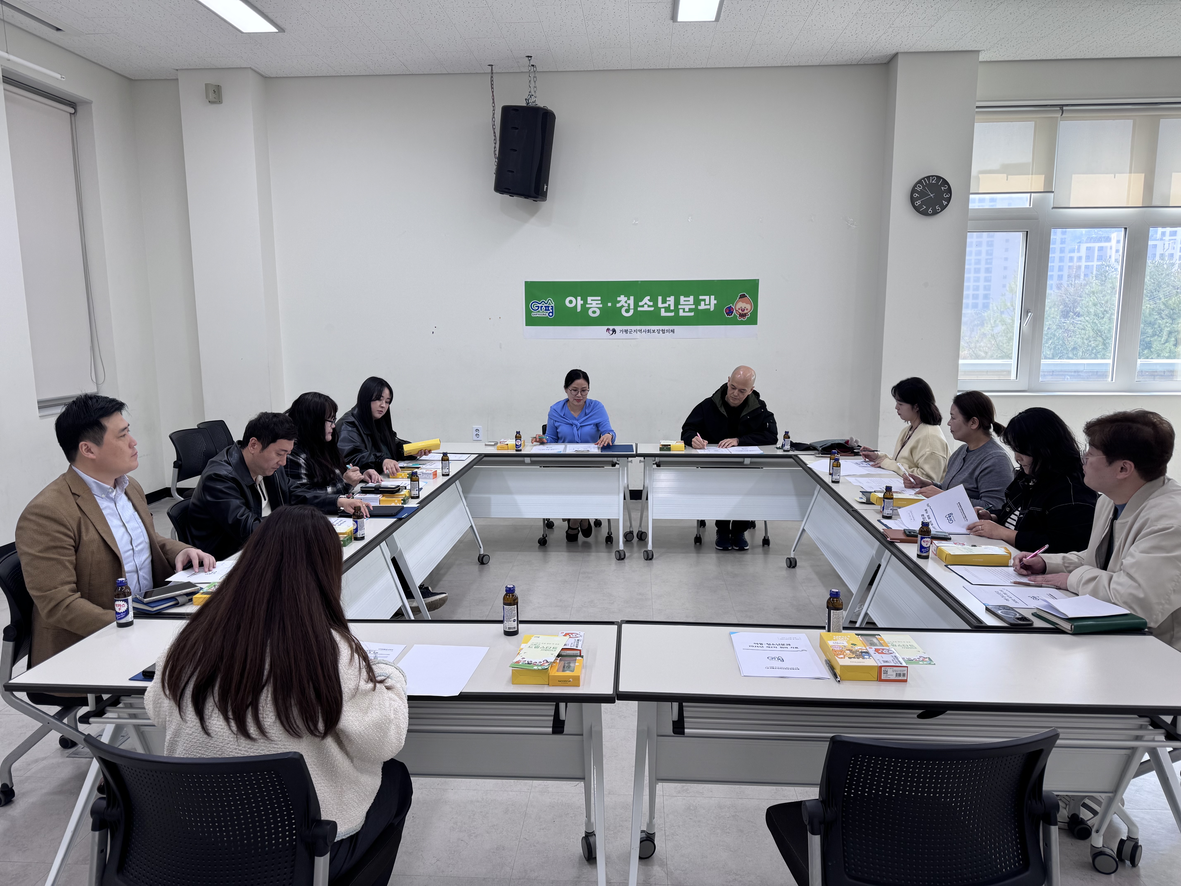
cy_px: 443
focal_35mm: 24
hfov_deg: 71.6
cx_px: 590
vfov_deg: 56.8
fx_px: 819
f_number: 1.78
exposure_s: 1/120
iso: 64
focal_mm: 6.76
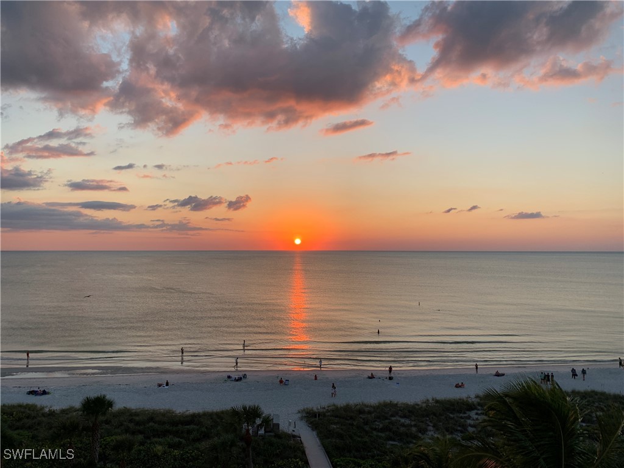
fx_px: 469
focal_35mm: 26
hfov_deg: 67.3
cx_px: 312
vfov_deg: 53.1
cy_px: 234
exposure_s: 1/620
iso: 25
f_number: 1.8
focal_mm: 4.25
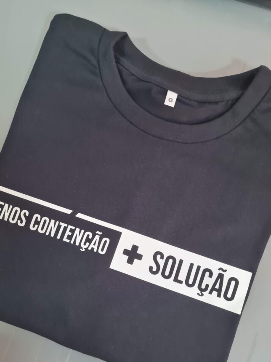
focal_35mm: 31
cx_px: 132
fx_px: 324
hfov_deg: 45.4
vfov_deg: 58.0
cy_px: 215
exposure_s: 1/40
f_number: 1.8
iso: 320
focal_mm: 5.4
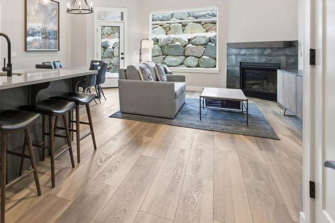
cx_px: 53
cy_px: 50
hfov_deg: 58.7
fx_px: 260
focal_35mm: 28
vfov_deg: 44.5
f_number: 9
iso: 250
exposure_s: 1/15
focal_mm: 16
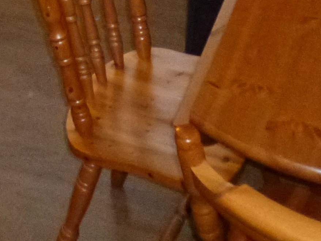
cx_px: -53
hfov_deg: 15.5
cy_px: -235
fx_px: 1141
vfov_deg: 11.0
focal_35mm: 123
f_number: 2.8
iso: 800
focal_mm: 4.3
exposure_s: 1/60
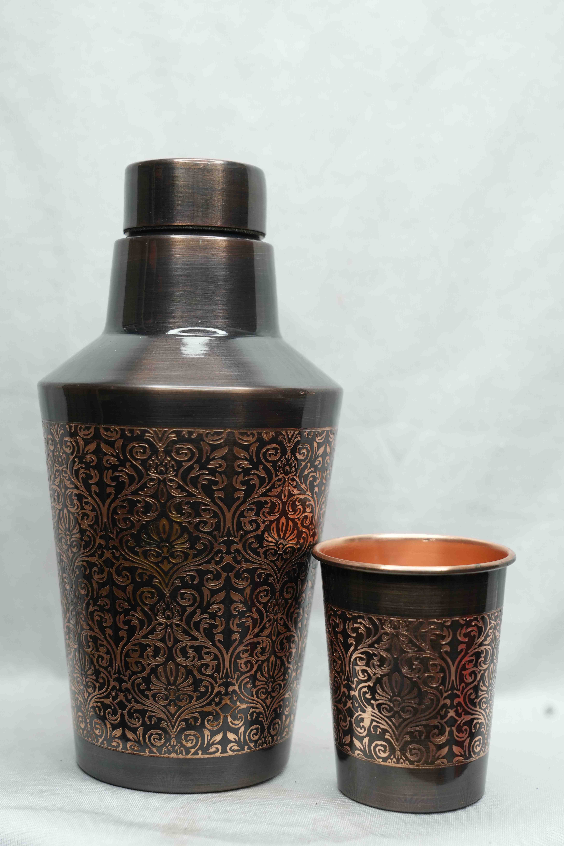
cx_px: 282
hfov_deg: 27.5
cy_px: 423
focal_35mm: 49
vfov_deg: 40.3
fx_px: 1151
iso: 400
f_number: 5.6
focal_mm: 49
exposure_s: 1/80
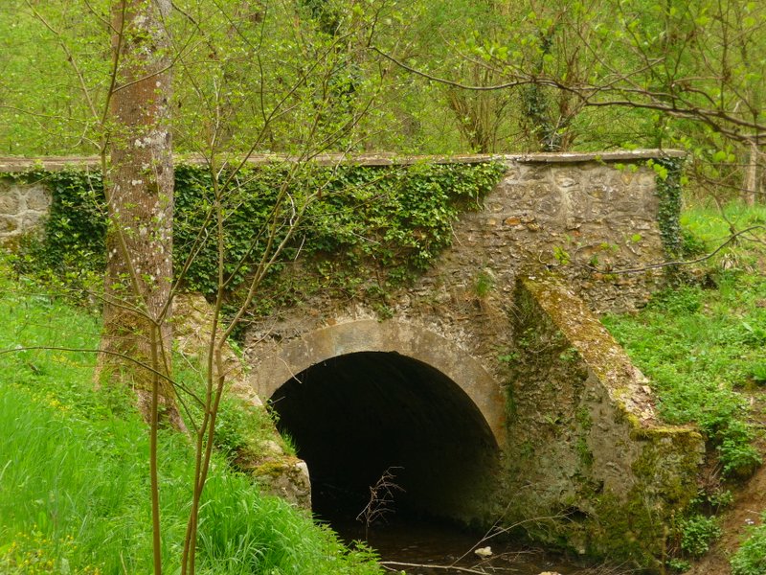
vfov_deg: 11.6
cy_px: 288
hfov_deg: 15.4
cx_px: 383
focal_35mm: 128
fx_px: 2832
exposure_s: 1/50
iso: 125
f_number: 4.7
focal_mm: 21.8
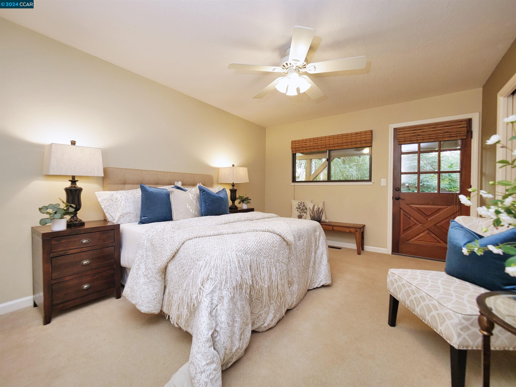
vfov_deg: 85.7
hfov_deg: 102.1
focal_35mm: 14
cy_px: 194
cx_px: 258
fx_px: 209
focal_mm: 7
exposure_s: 1/160
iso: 800
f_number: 2.8
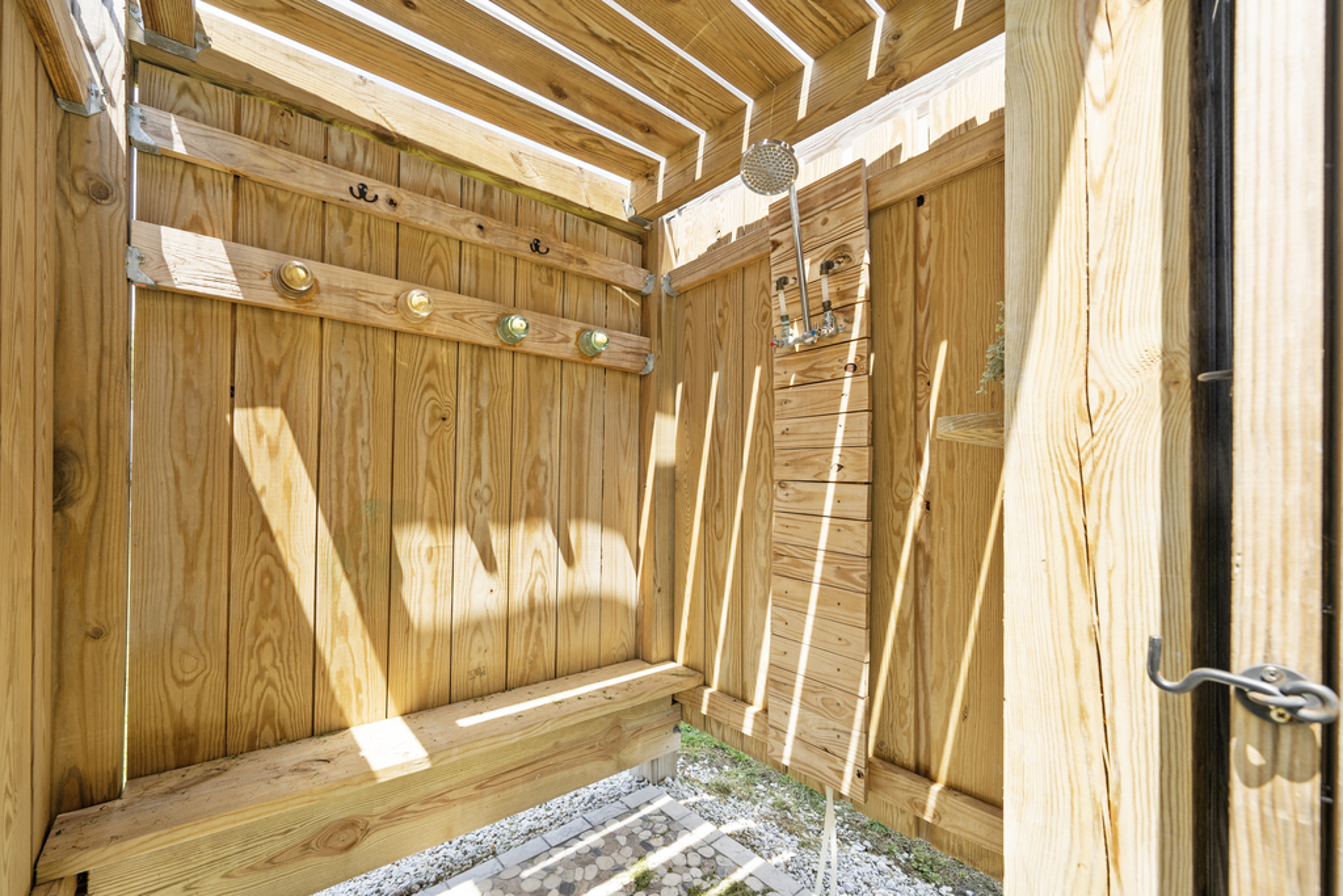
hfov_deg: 104.2
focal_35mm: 14
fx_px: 522
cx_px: 672
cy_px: 448
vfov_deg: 81.2
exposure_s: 1/160
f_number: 8
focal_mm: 14
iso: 320
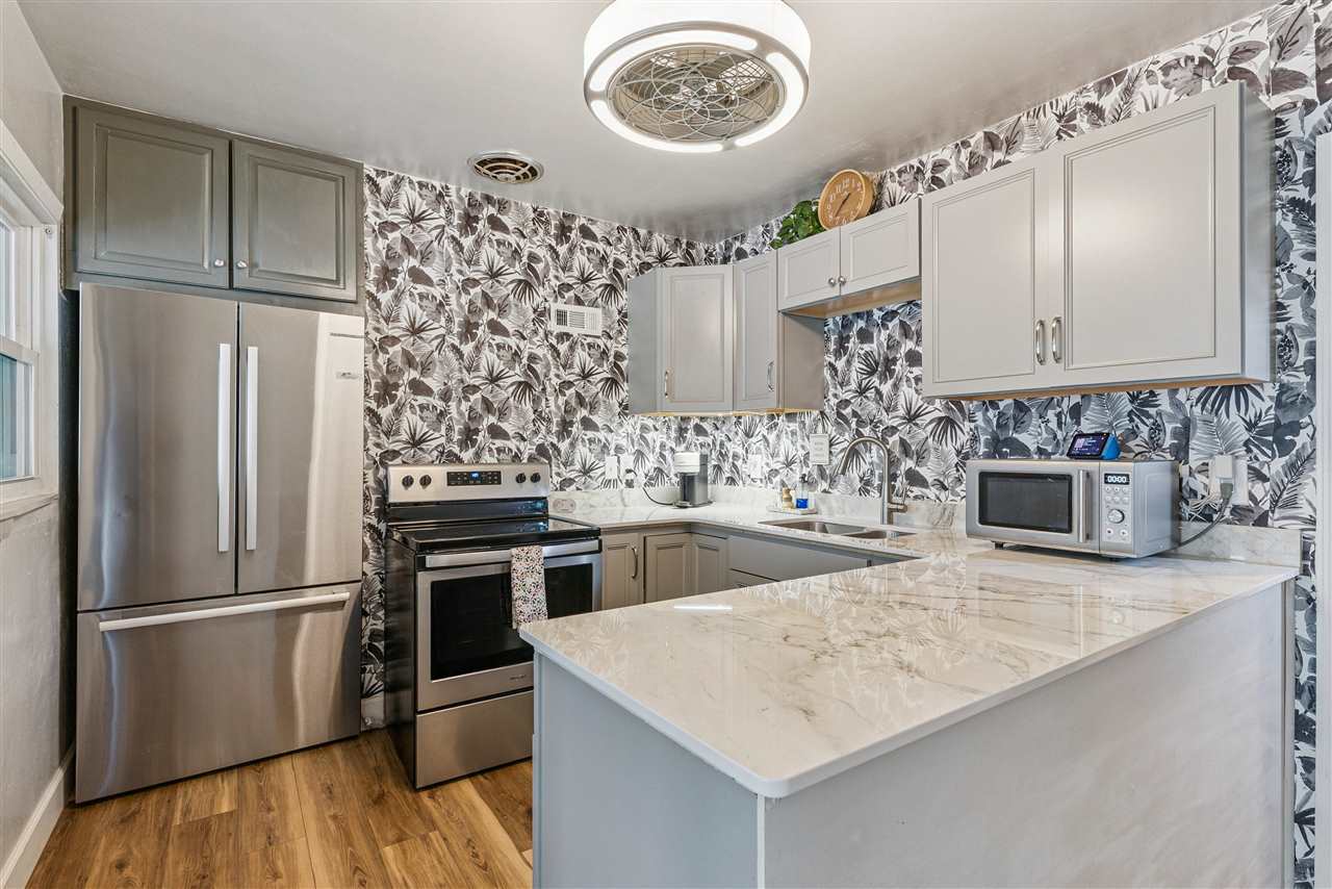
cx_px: 666
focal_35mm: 17
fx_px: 629
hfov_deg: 93.3
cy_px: 444
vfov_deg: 70.5
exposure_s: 1/5
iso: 800
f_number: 9
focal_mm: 17
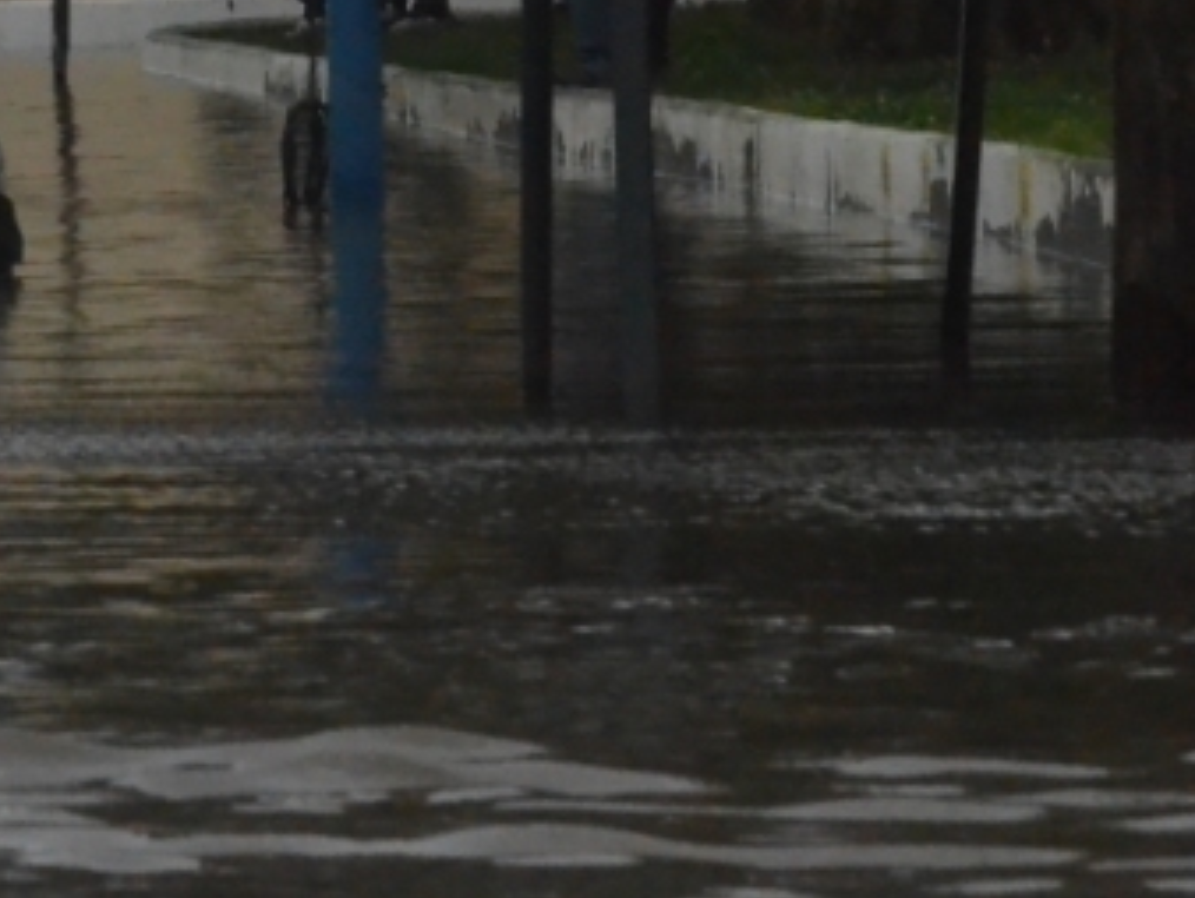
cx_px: -375
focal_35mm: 871
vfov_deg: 1.7
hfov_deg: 2.3
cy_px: 124
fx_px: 30090
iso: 6400
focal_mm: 200
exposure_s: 1/3200
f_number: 14
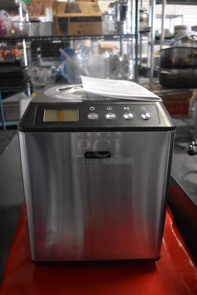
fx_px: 270
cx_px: 98
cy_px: 148
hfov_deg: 40.0
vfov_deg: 57.2
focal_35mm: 33
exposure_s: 1/125
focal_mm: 22
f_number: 3.8
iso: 4500
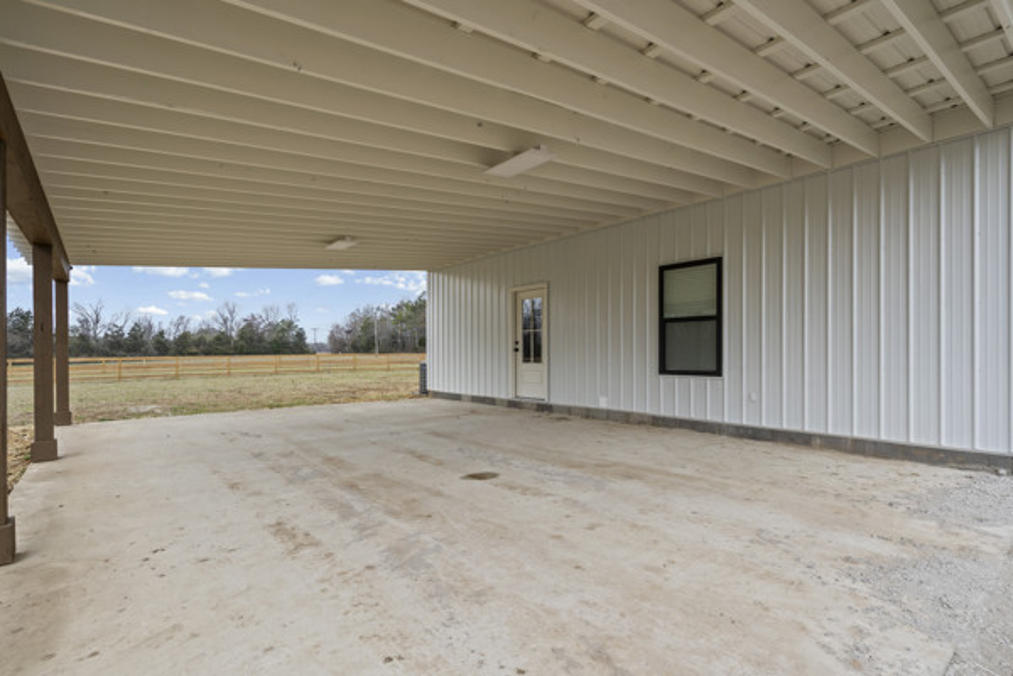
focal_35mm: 17
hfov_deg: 93.3
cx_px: 506
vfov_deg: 70.4
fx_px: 478
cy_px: 338
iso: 1000
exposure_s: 1/100
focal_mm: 17
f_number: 9
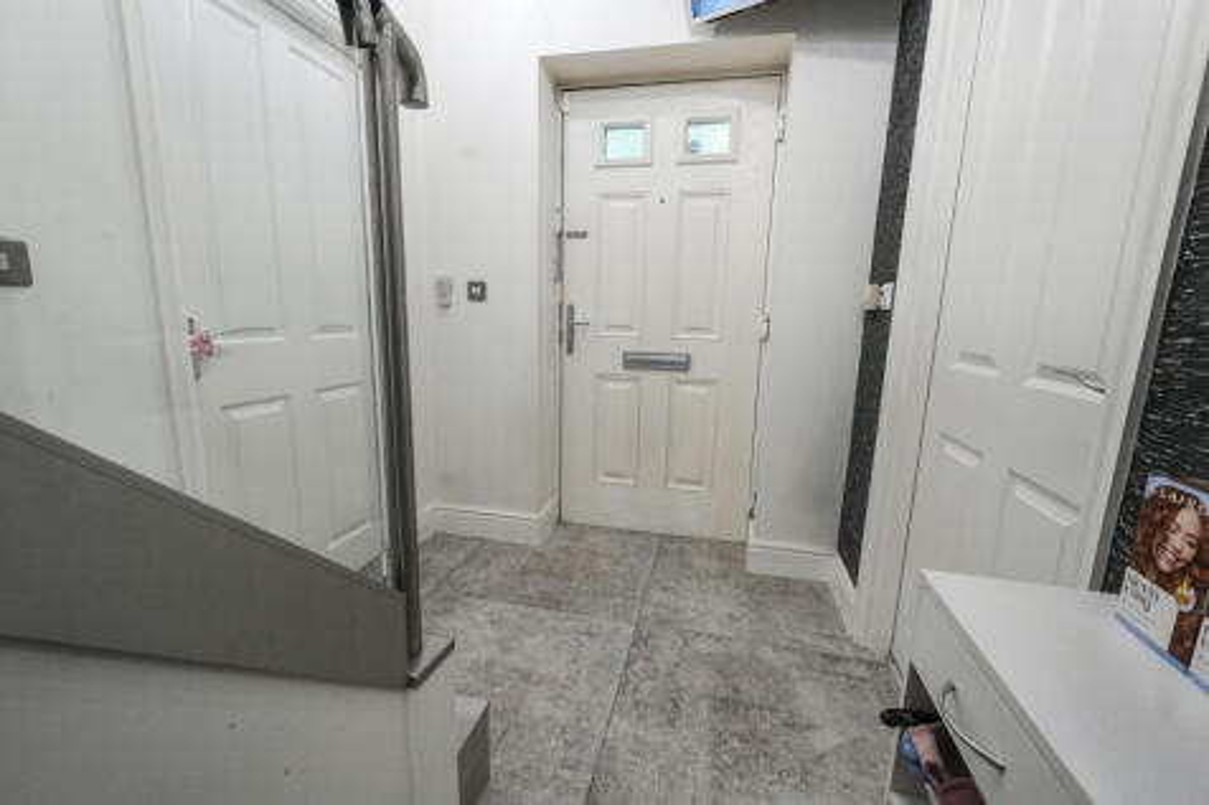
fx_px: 504
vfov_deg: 77.3
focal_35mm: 15
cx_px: 604
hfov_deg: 100.4
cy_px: 402
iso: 1250
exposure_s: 1/160
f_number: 4
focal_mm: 10
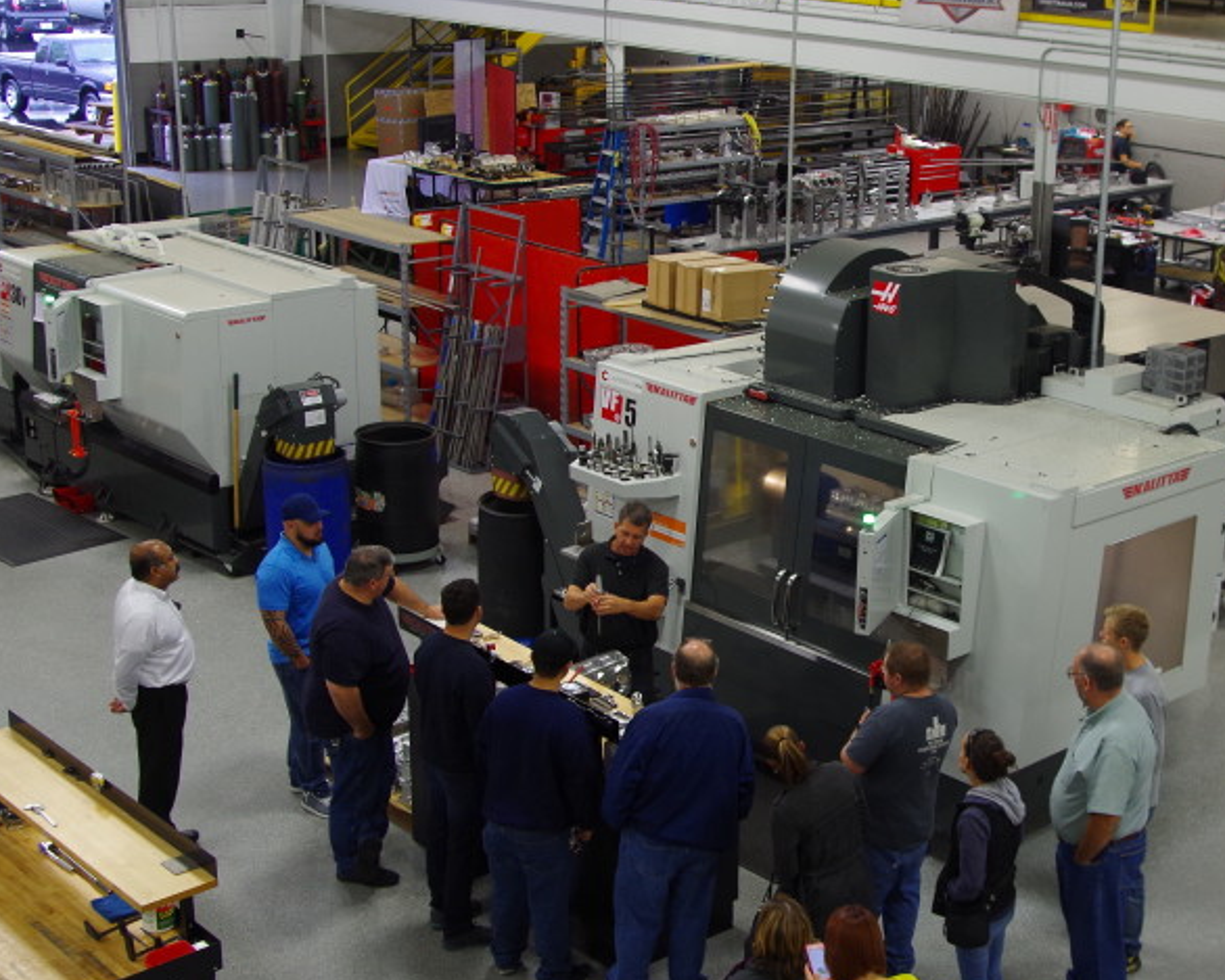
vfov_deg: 28.1
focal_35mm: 54
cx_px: 853
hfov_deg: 34.3
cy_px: 479
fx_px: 1958
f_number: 4.5
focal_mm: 21.88
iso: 400
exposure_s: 1/50
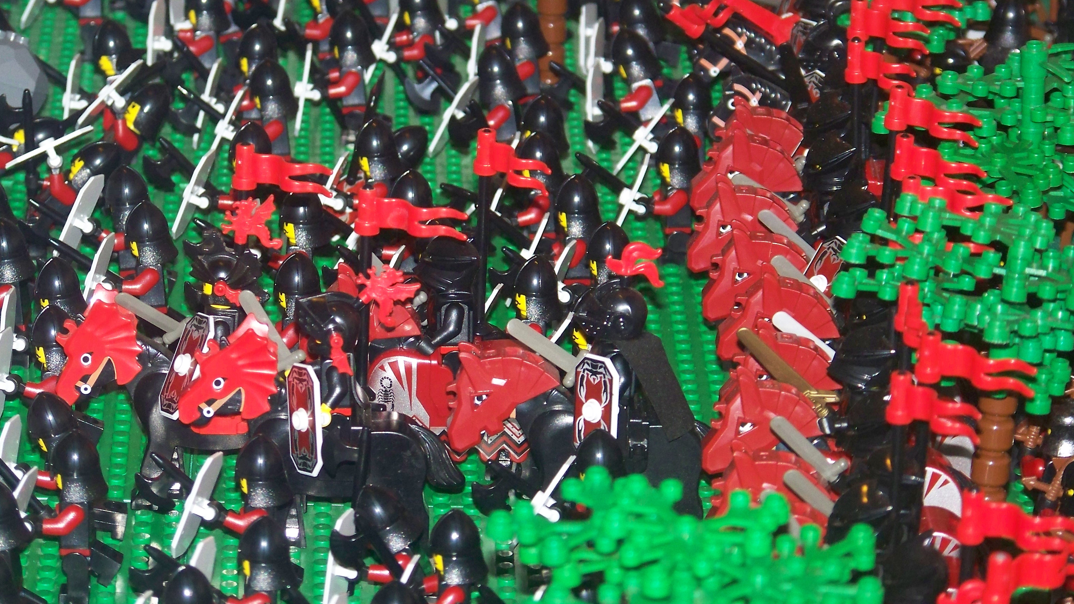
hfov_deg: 10.7
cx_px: 537
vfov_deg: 6.0
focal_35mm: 201
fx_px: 5724
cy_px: 211
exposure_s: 1/40
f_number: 3.6
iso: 200
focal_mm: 29.3
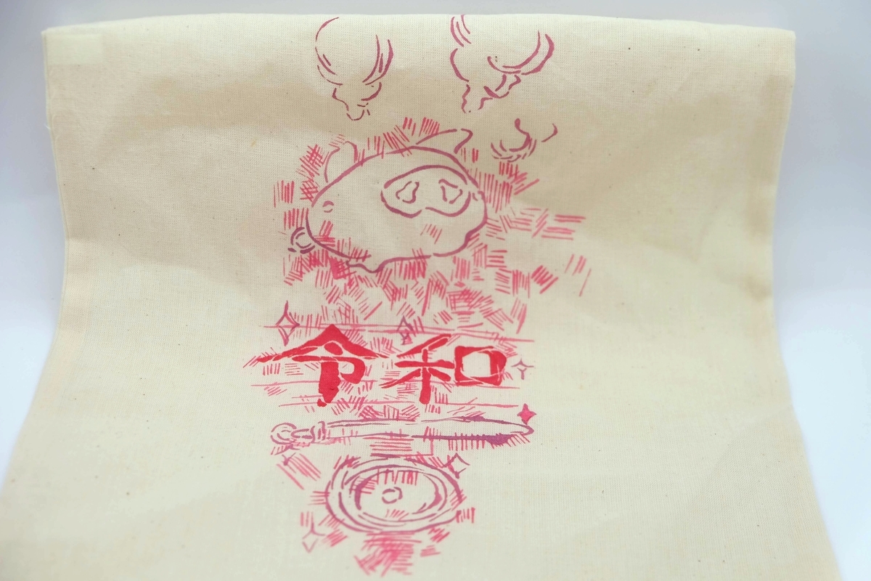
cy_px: 290
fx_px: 1185
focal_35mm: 49
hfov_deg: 40.3
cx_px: 436
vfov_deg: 27.5
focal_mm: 32.9
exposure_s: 1/120
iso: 200
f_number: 3.6
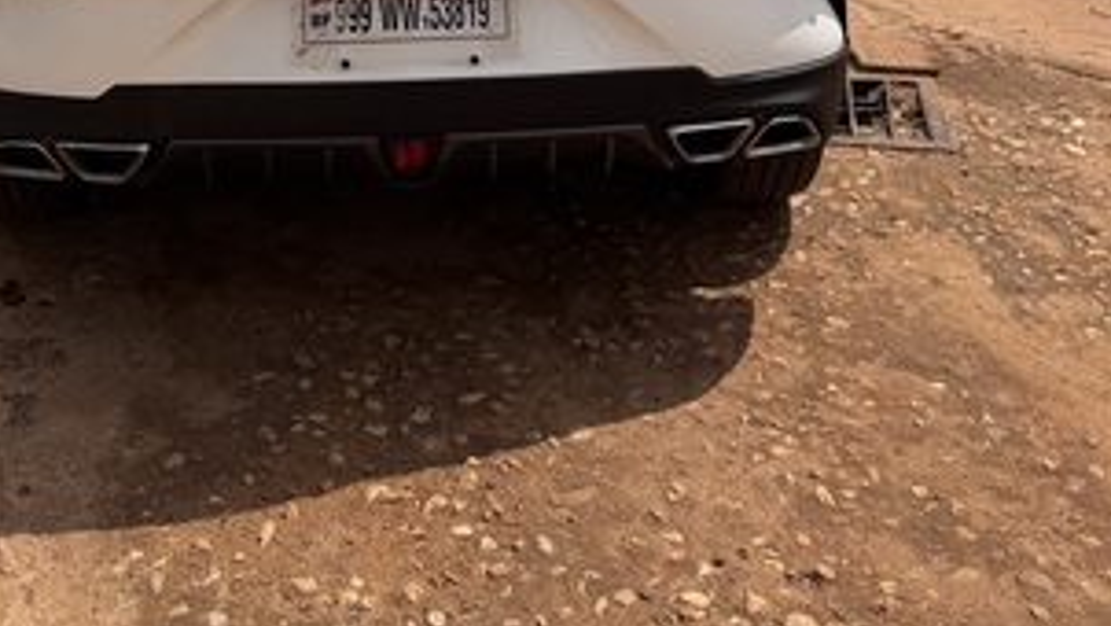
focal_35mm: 52
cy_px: -295
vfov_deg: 20.1
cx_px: 412
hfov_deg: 39.6
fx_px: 1532
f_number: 1.78
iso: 80
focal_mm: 6.76
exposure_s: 1/6711
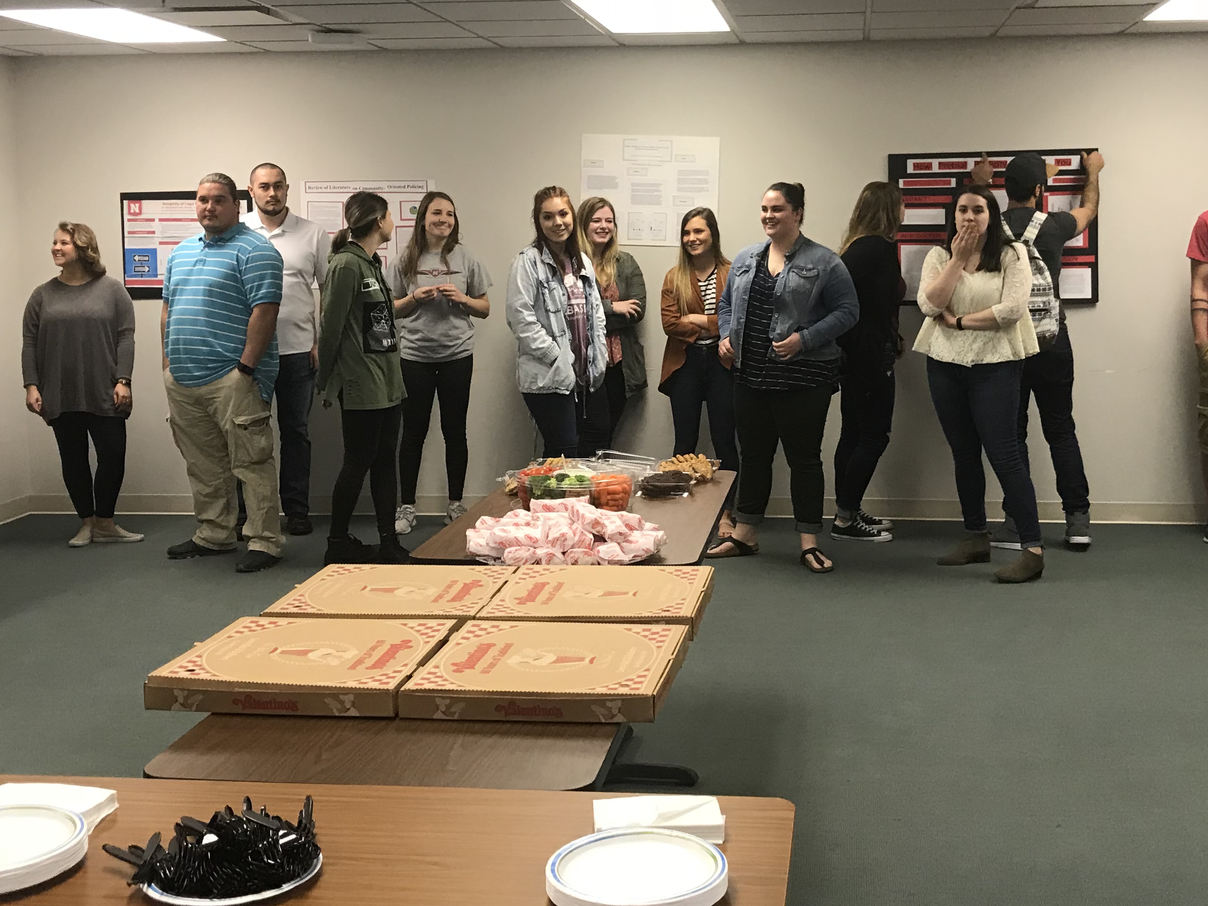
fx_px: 1570
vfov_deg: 32.0
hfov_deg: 42.0
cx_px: 687
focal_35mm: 45
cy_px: 329
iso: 32
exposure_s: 1/30
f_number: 1.8
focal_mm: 3.99
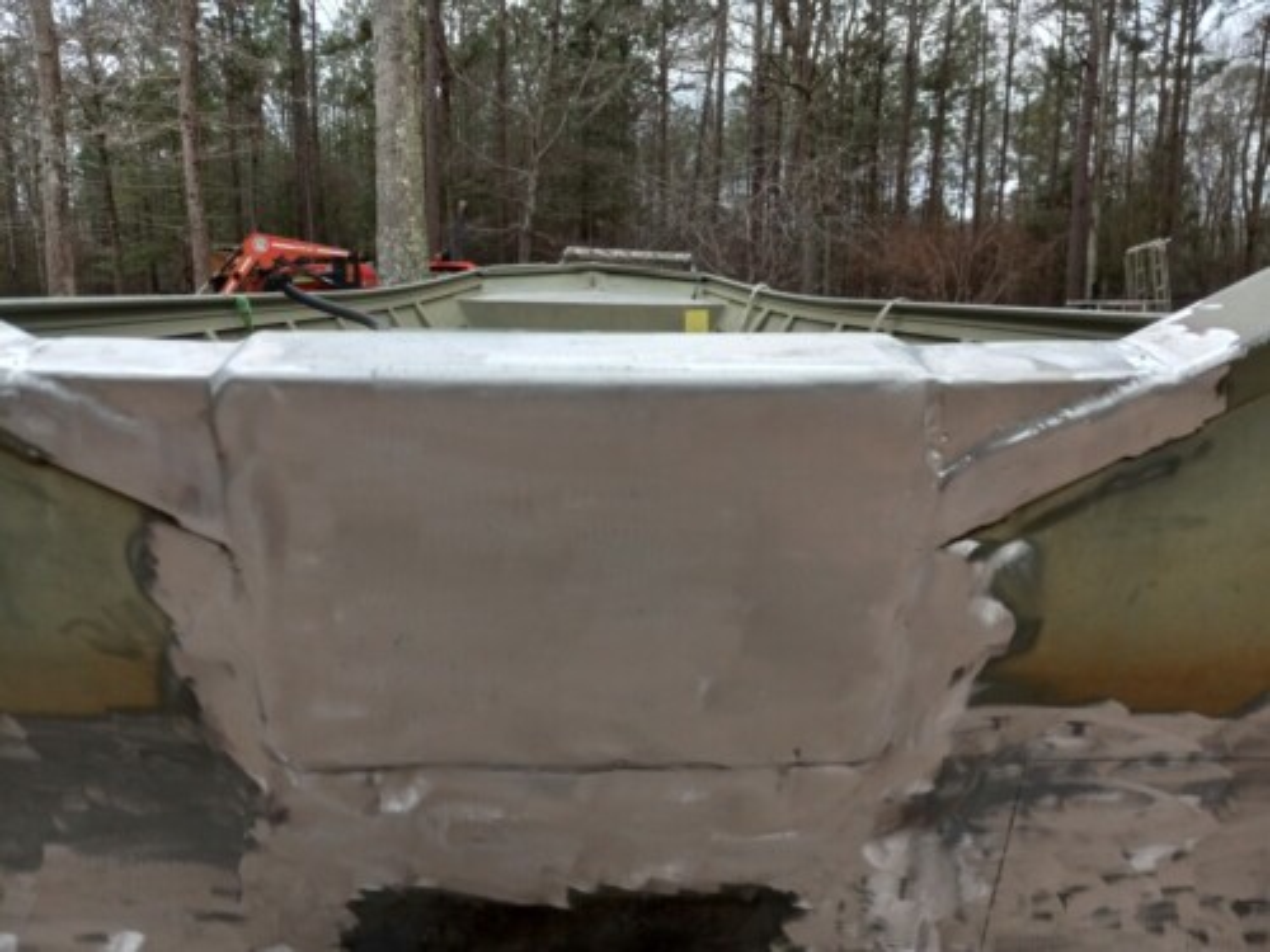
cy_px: 476
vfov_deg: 51.4
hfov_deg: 65.3
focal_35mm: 27
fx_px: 991
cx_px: 635
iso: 80
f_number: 1.8
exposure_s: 1/120
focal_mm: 3.94
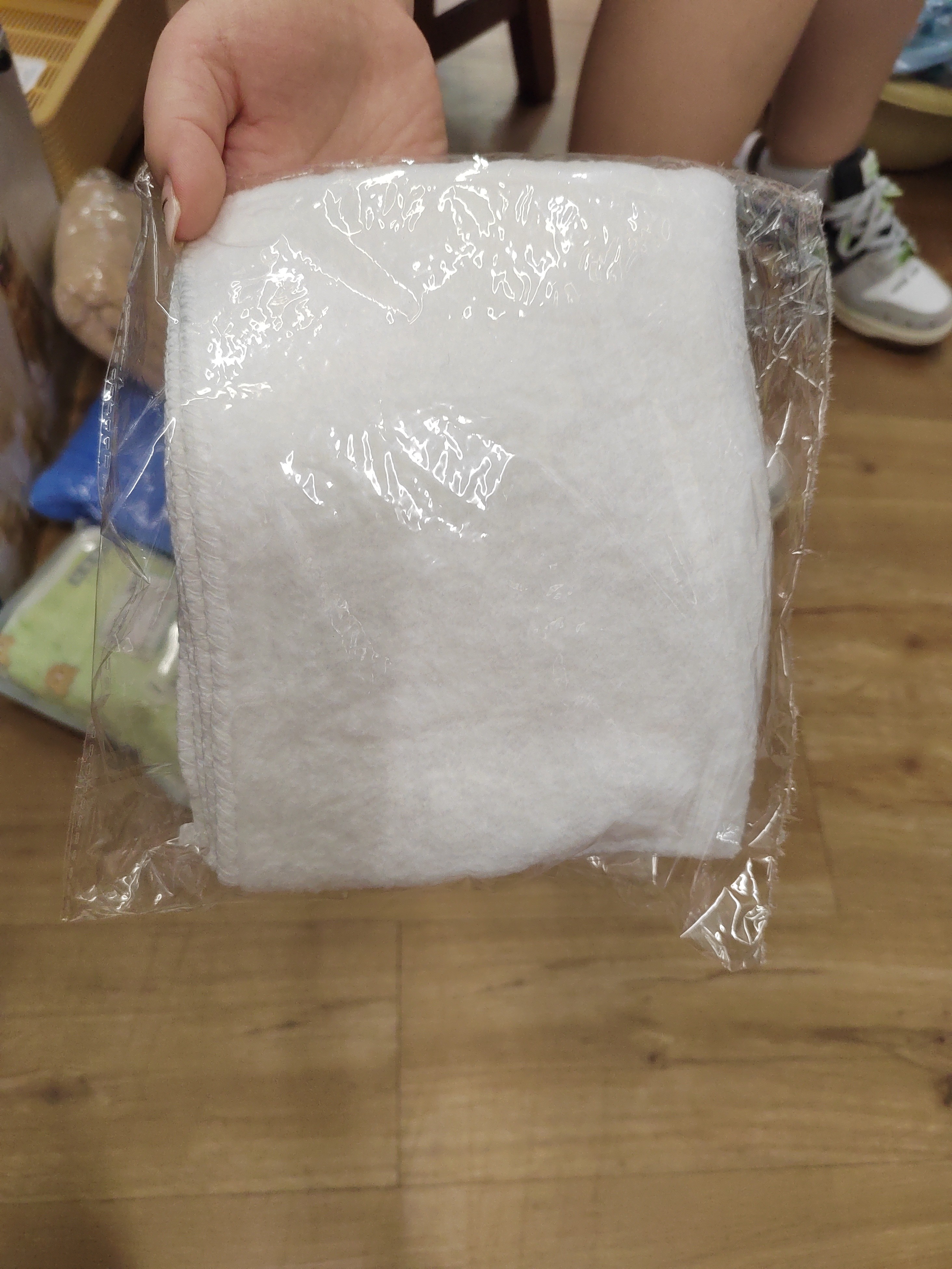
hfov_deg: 58.9
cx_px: 476
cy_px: 634
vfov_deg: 73.9
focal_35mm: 23
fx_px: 843
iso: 1250
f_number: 1.9
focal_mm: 5.52
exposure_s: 1/100
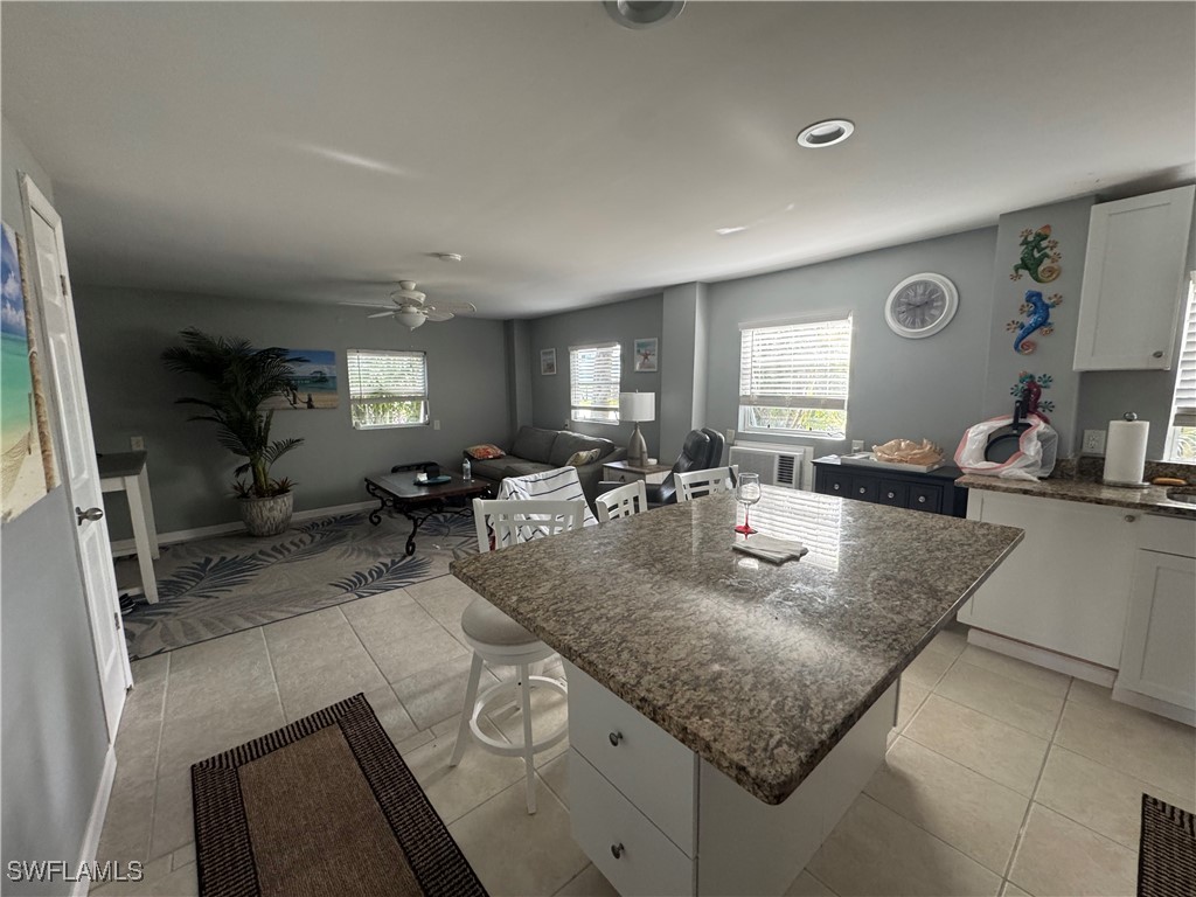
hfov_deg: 102.1
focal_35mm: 14
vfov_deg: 85.7
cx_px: 598
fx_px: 484
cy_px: 448
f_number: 2.2
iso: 320
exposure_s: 1/78
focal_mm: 2.22
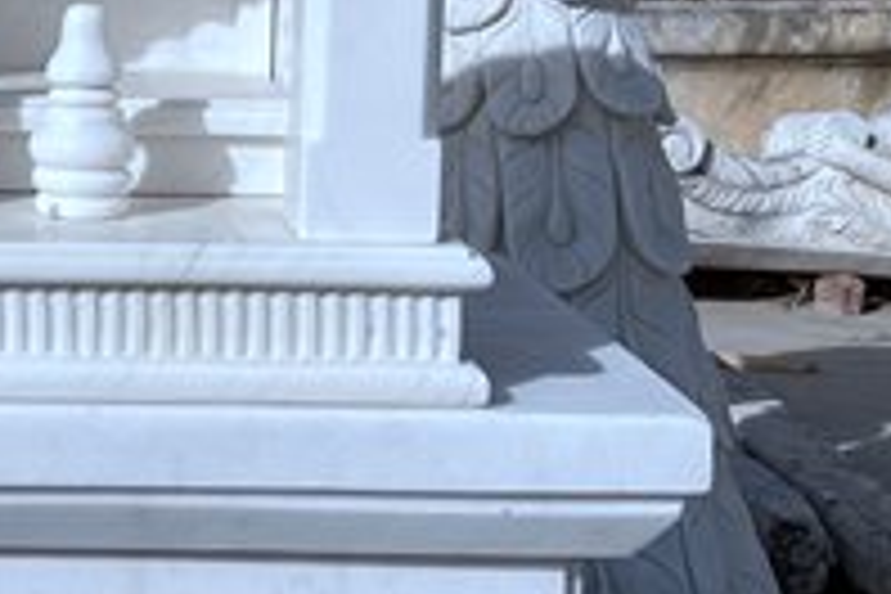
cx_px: -76
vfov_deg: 12.5
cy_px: 153
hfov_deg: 18.1
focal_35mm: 109
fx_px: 2698
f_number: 1.6
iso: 32
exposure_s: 1/9174
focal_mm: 5.1
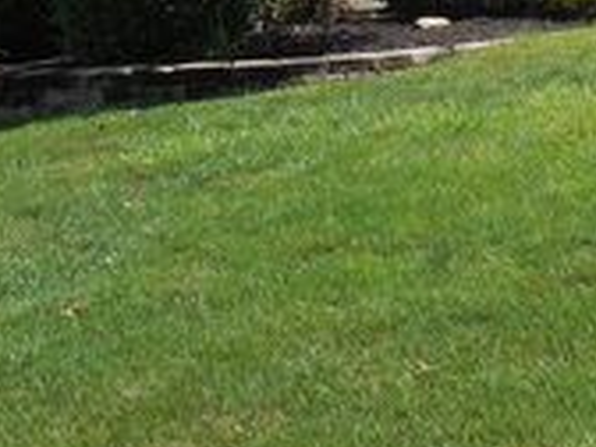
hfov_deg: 18.5
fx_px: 1791
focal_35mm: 104
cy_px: -197
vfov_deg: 13.5
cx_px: 578
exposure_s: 1/500
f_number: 3.7
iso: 125
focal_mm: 6.3
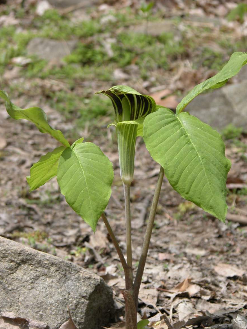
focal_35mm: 137
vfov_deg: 14.4
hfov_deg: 10.8
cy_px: 178
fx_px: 1303
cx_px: 129
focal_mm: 31.9
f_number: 3.8
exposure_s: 1/559
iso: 100
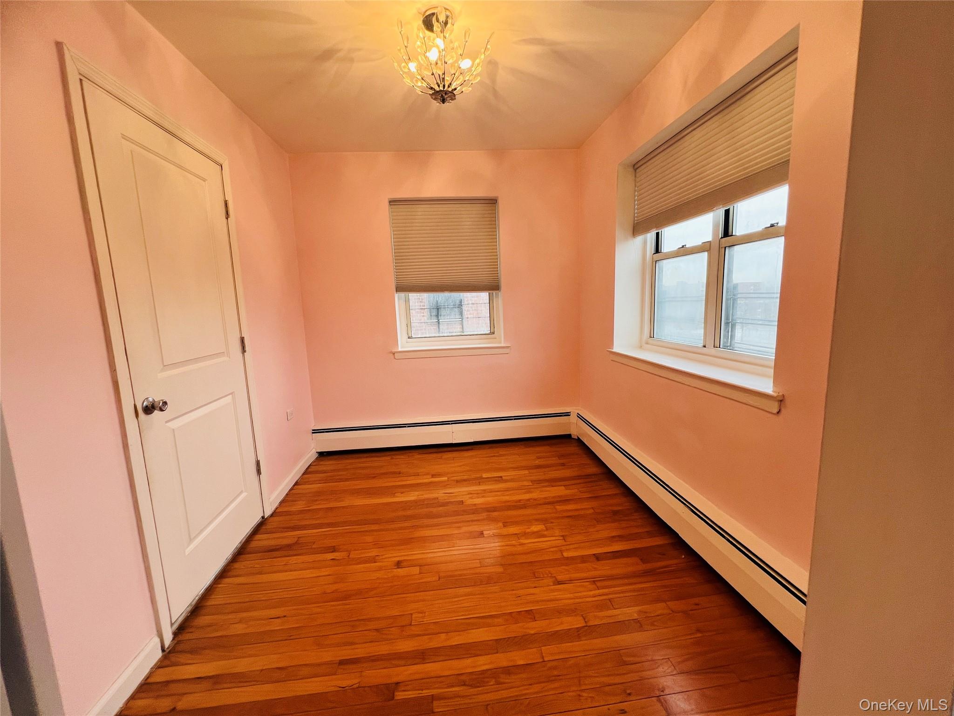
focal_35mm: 13
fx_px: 358
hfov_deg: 106.2
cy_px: 358
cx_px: 477
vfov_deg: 89.9
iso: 80
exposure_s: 1/120
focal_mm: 1.57
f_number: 1.8
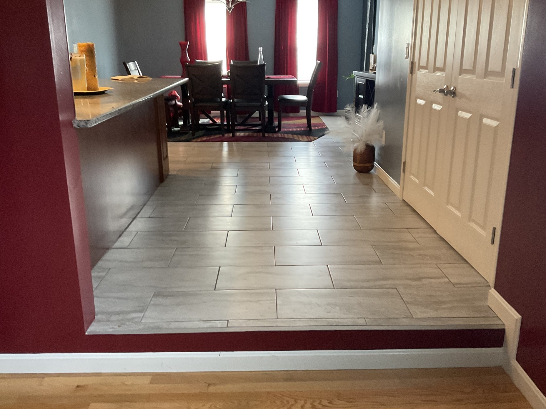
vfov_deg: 44.1
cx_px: 277
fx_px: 505
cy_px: 190
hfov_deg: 56.8
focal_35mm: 32
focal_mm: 3
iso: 250
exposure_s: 1/60
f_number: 1.8
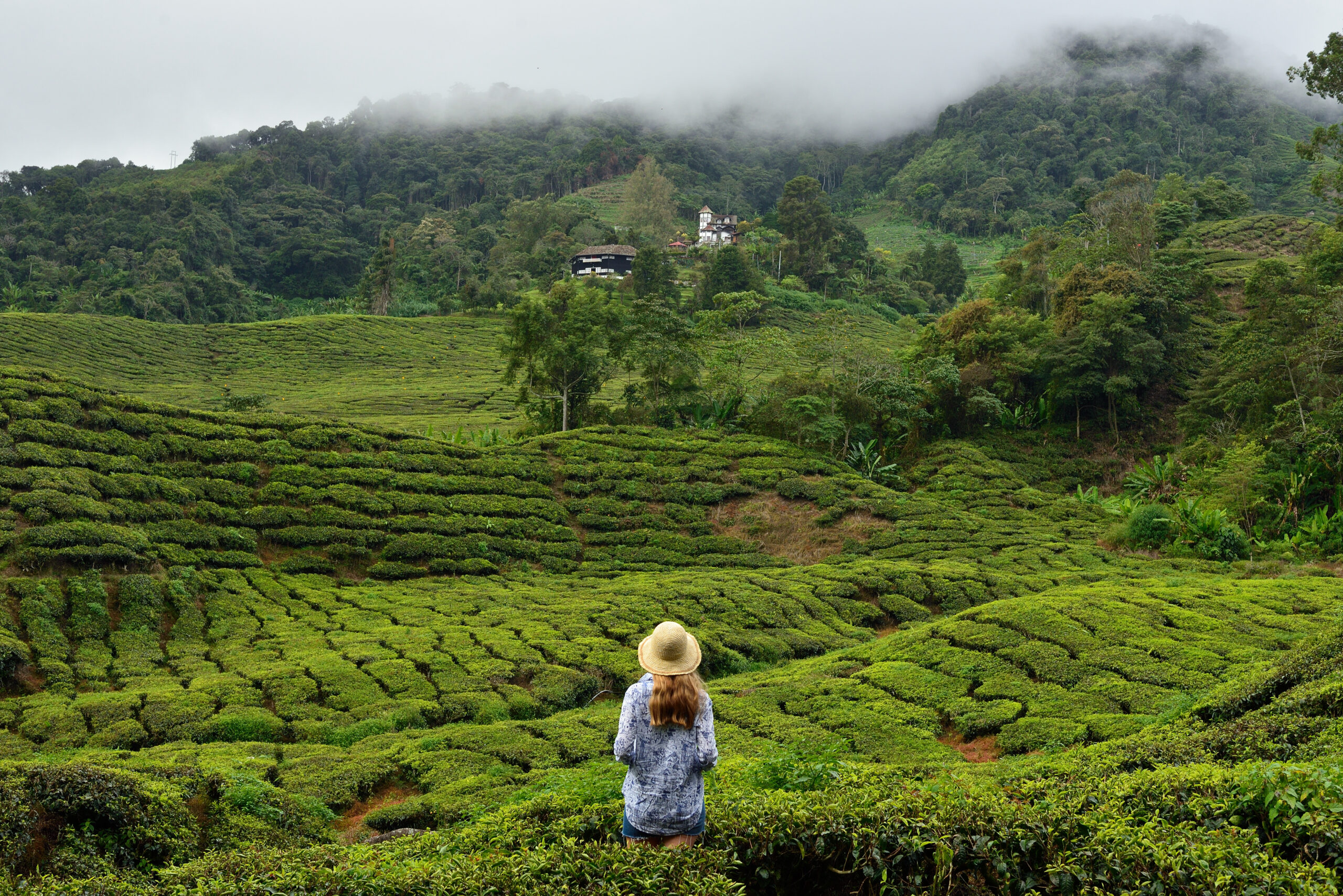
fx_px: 1492
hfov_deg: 48.4
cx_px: 672
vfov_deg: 33.4
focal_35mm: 40
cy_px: 448
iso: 280
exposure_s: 1/180
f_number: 8
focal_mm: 40
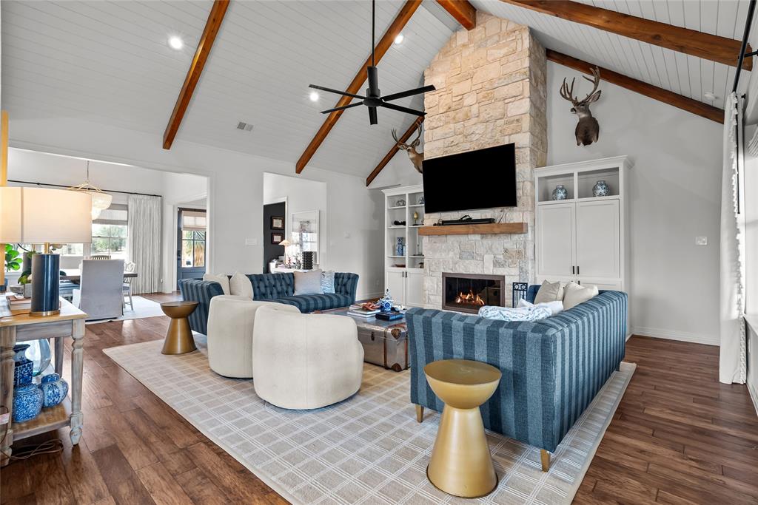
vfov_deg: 73.8
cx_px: 379
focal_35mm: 16
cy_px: 252
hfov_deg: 96.7
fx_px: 337
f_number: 8
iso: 640
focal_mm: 16
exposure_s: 1.3
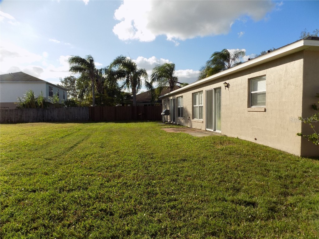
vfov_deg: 58.9
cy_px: 120
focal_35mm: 23
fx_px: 212
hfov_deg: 73.9
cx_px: 160
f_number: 3.1
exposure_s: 1/1000
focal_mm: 4
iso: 80
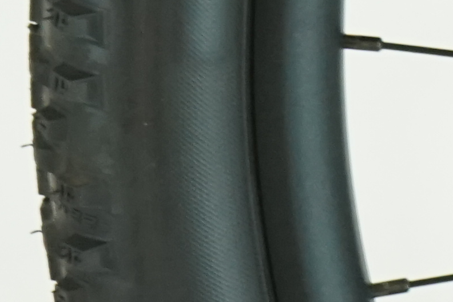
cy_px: -807
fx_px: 4479
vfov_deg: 3.7
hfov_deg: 5.6
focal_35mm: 356
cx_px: 1015
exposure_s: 1/200
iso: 1600
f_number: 5.6
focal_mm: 47
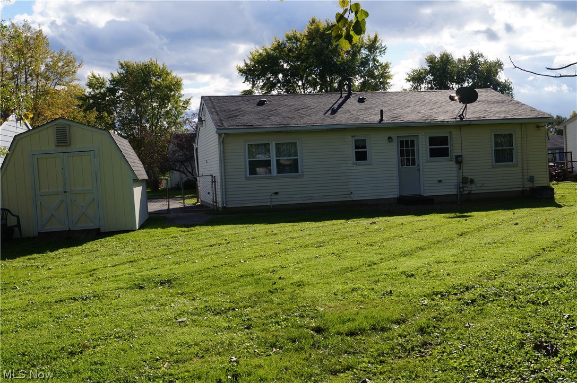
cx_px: 288
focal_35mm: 42
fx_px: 672
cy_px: 192
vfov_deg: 31.8
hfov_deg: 46.4
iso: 100
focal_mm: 28
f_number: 13
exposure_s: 1/100
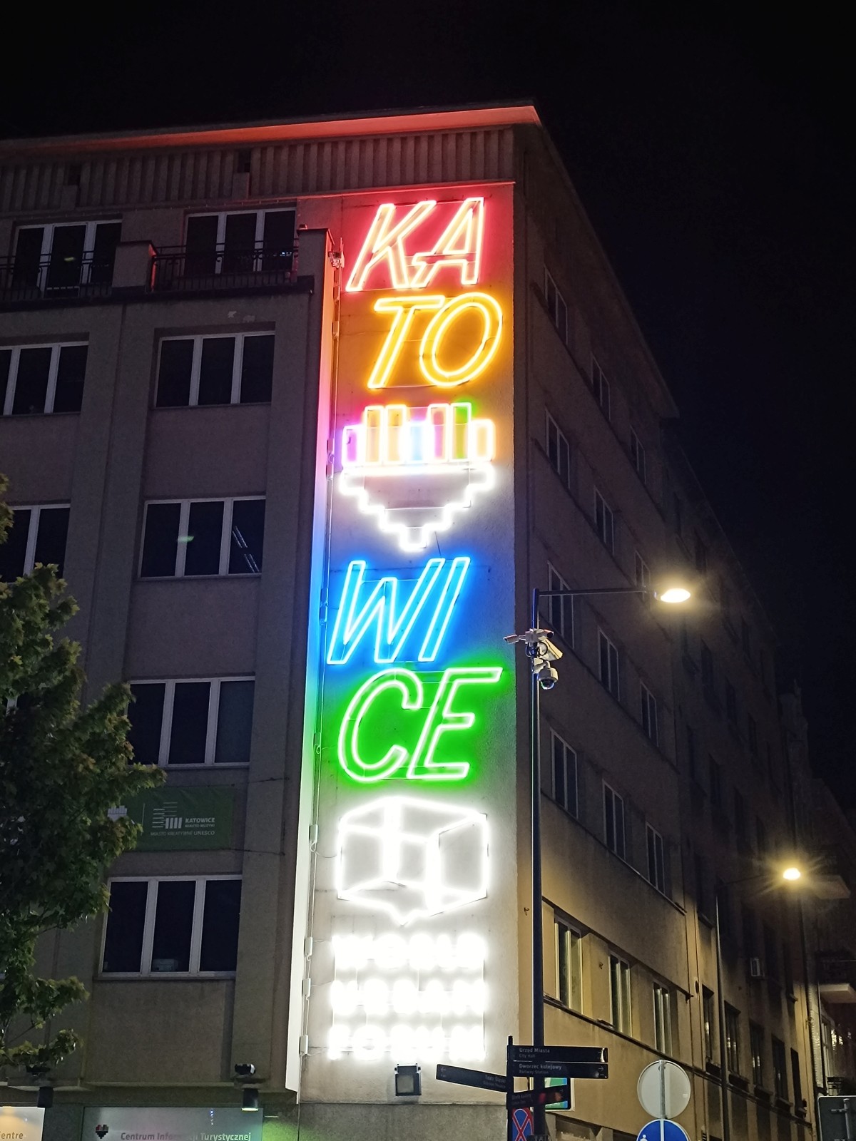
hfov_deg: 56.8
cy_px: 570
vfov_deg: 71.6
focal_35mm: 24
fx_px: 791
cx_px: 428
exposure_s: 1/50
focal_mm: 6.14
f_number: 1.65
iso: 1045
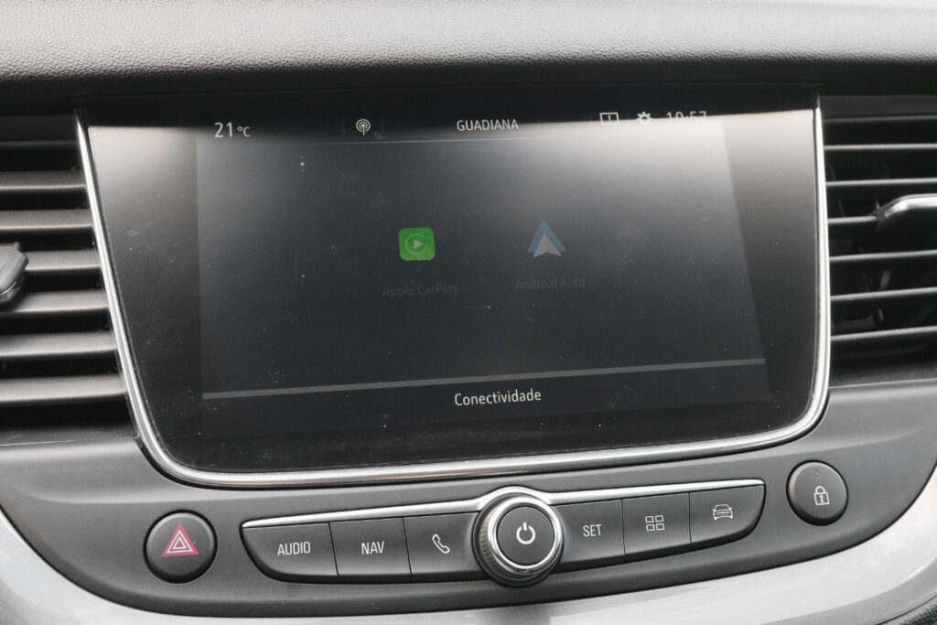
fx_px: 1041
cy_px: 312
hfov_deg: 48.5
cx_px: 468
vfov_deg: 33.4
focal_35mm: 40
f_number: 8
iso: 2000
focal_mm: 26.4
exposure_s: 1/200
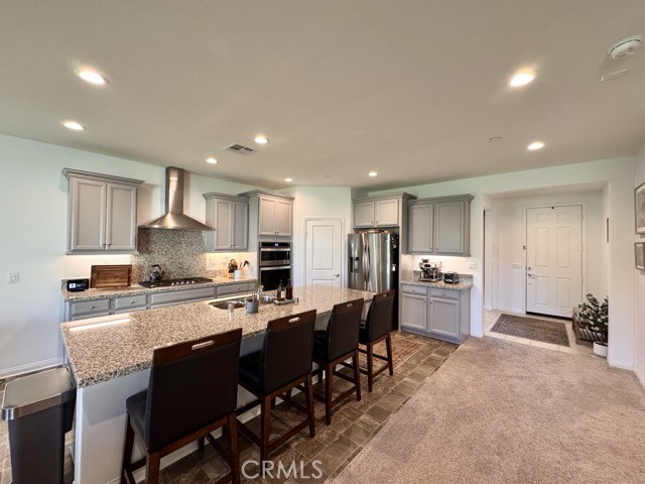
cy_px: 242
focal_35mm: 14
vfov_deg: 85.7
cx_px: 322
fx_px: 261
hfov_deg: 102.1
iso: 320
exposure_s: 1/120
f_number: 2.2
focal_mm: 2.22
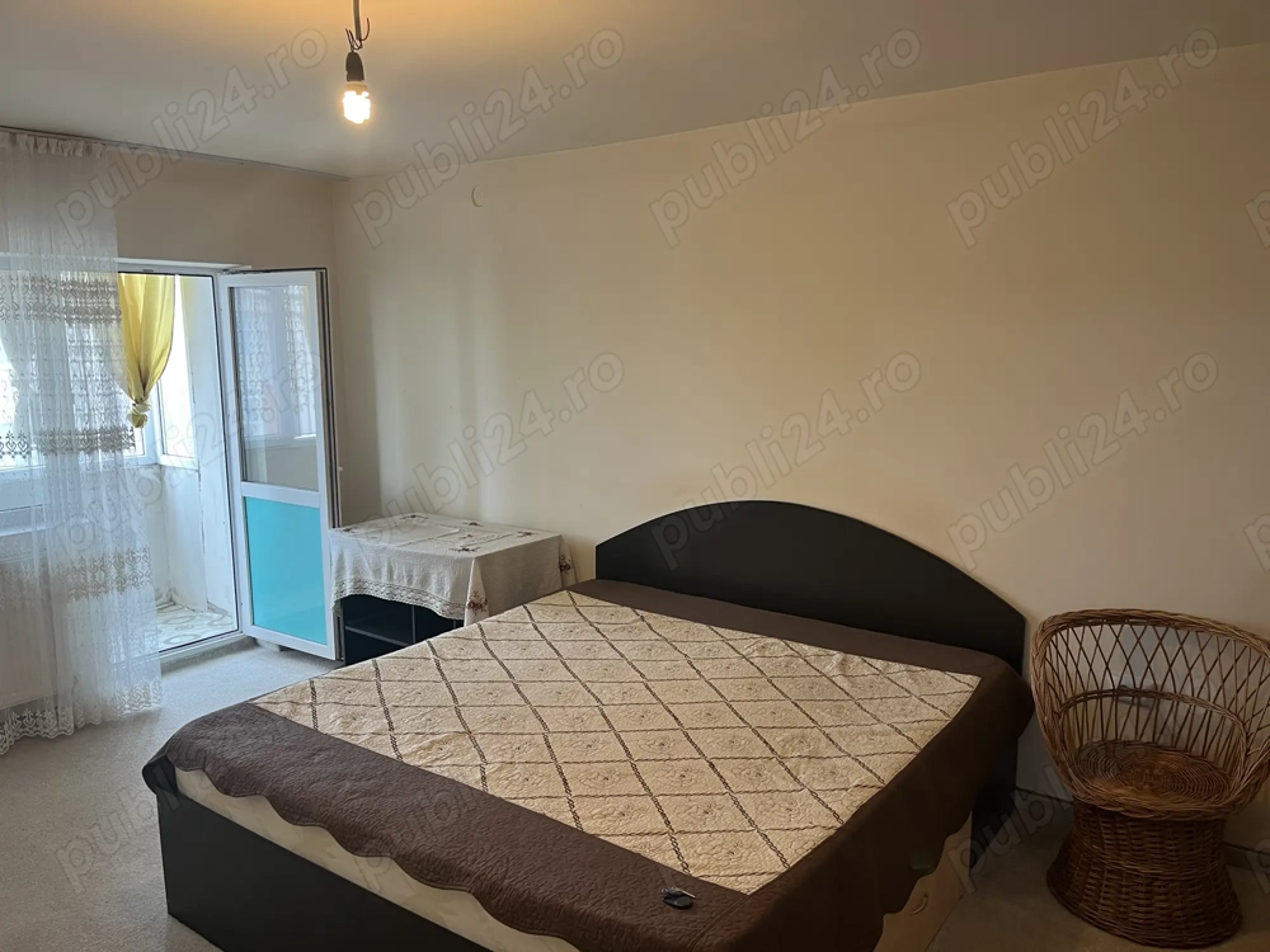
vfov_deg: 53.1
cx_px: 635
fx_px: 954
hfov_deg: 67.3
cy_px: 476
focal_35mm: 26
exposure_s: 1/50
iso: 80
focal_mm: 5.1
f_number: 1.6
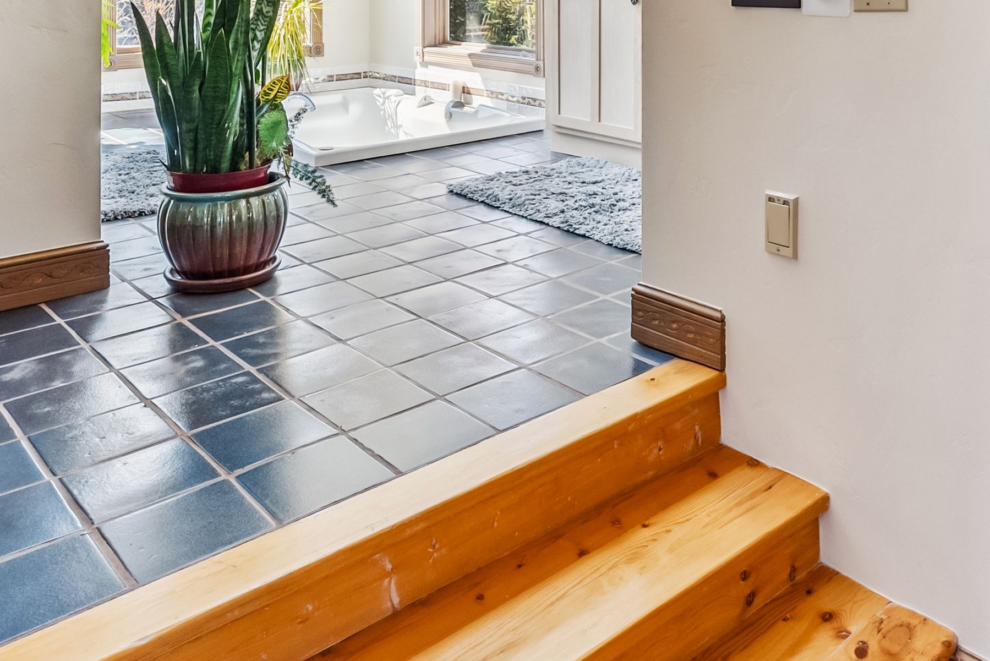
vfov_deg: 36.0
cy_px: -4
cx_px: 673
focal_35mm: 33
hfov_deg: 55.8
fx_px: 908
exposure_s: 1/60
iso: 640
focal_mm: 14
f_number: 7.1
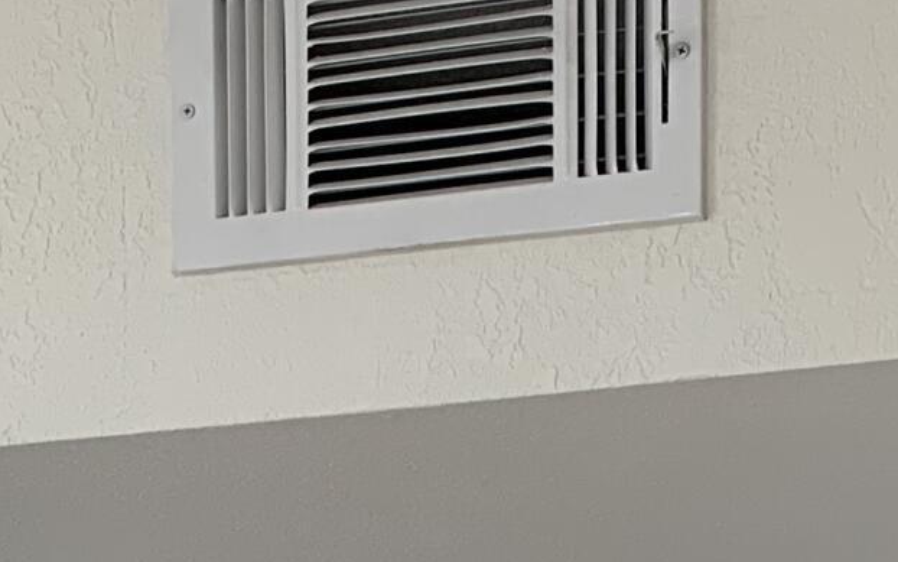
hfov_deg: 15.7
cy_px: 1615
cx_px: 593
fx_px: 3256
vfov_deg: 8.5
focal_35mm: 133
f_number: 1.8
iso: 50
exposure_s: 1/120
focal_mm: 4.25
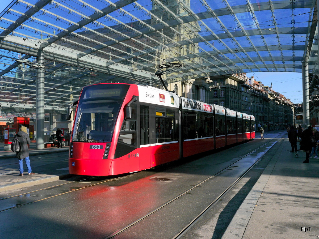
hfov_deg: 51.4
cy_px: 120
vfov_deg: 39.7
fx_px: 332
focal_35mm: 36
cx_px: 160
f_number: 8
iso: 160
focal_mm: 18
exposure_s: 1/400
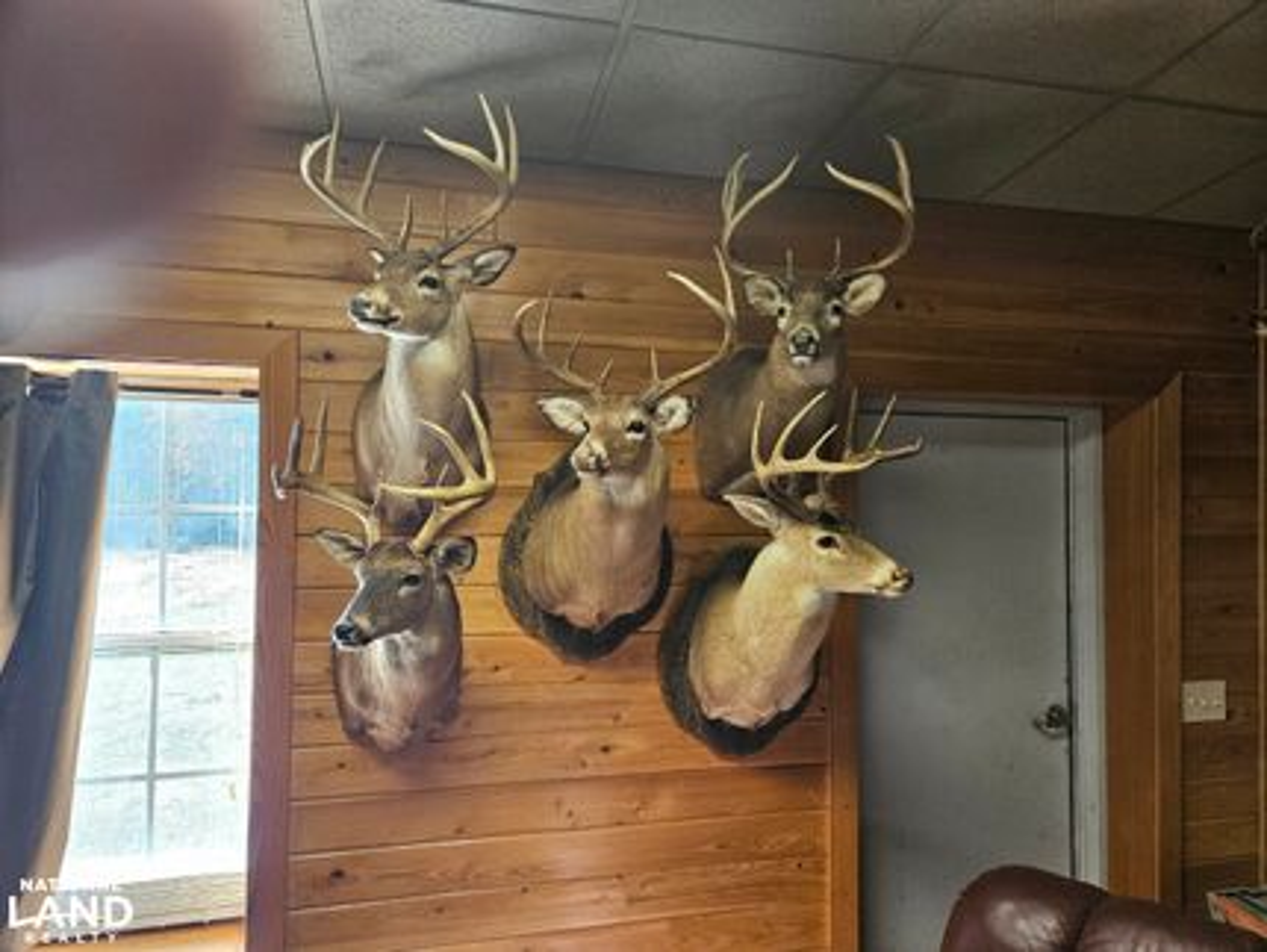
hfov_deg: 73.9
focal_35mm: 23
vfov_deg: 58.9
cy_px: 476
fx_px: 842
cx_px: 634
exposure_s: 1/120
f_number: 1.8
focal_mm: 5.4
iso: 200
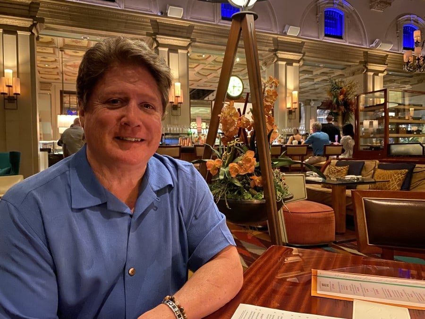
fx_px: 319
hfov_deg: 67.3
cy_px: 160
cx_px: 212
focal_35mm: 26
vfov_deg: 53.1
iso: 800
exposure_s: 1/8
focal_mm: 4.25
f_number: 1.8
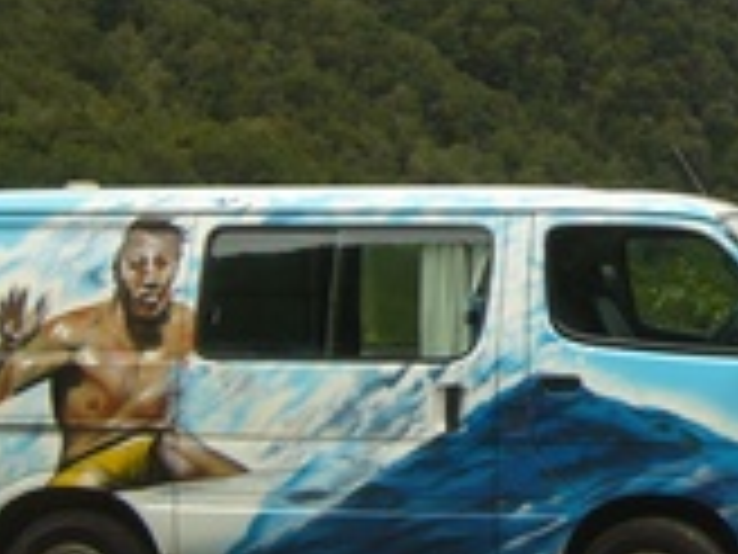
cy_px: 68
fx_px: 2004
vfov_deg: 15.6
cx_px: 729
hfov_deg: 20.2
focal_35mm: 94
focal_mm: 5.8
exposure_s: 1/80
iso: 80
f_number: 2.8
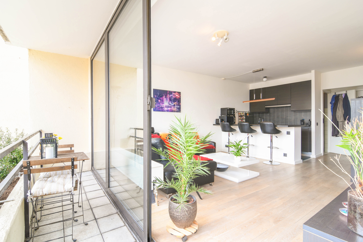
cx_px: 182
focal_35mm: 16
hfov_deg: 96.7
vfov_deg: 73.7
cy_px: 121
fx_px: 161
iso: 320
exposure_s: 1/15
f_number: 10
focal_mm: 11
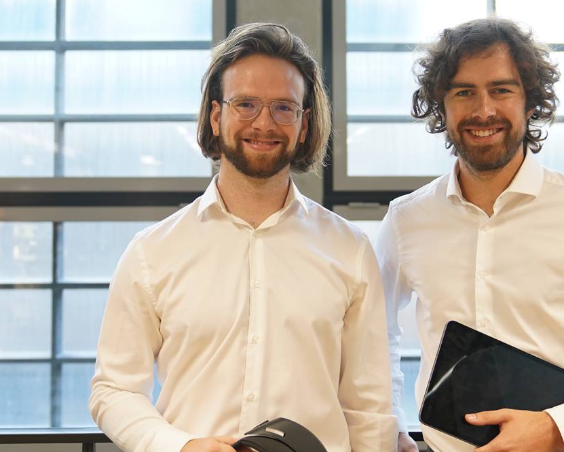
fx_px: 935
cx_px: 285
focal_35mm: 56
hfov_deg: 33.6
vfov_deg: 27.1
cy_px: 174
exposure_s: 1/350
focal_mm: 31
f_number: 2.8
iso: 2500
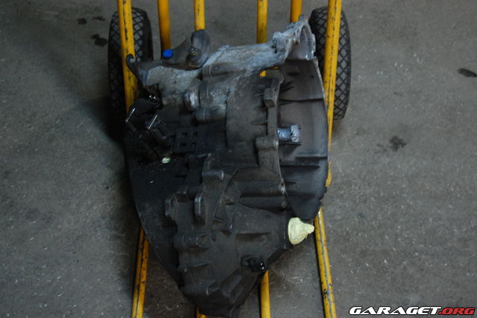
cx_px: 238
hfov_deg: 29.3
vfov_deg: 19.7
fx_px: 914
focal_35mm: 69
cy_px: 159
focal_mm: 46
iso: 800
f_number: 5.3
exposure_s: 1/8
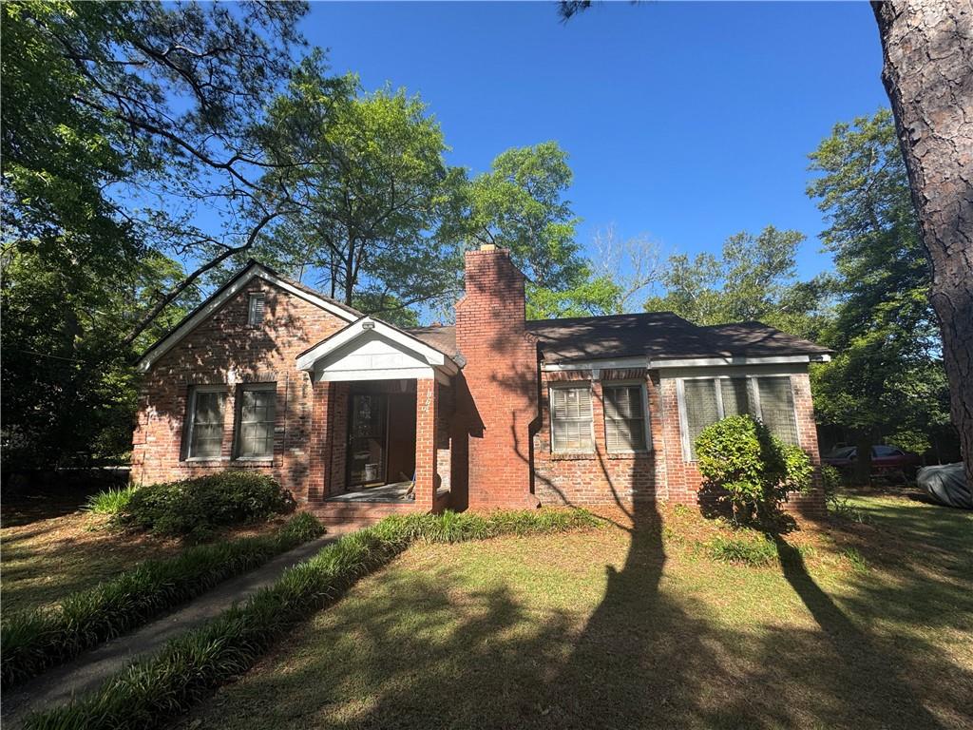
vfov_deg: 85.7
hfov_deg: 102.1
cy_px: 365
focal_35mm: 14
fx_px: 394
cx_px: 486
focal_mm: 2.22
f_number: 2.2
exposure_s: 1/993
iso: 50
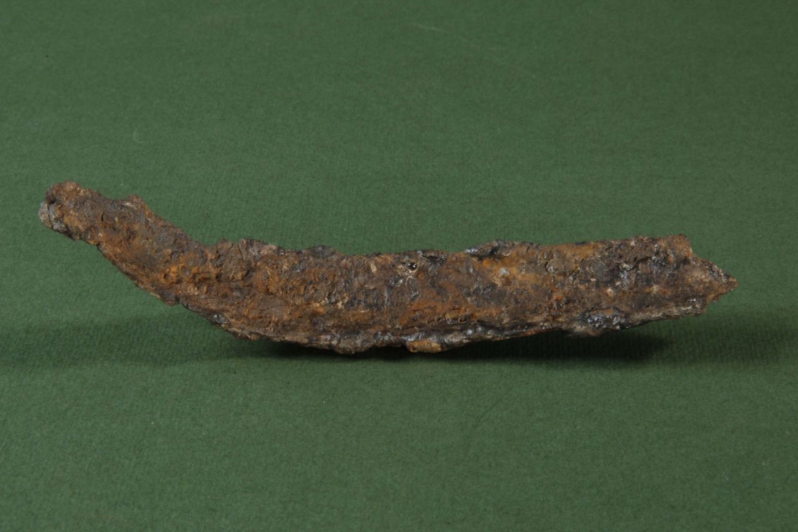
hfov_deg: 19.3
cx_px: 401
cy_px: 264
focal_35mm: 106
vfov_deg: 12.9
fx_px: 2349
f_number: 32
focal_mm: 70
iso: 100
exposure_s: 3
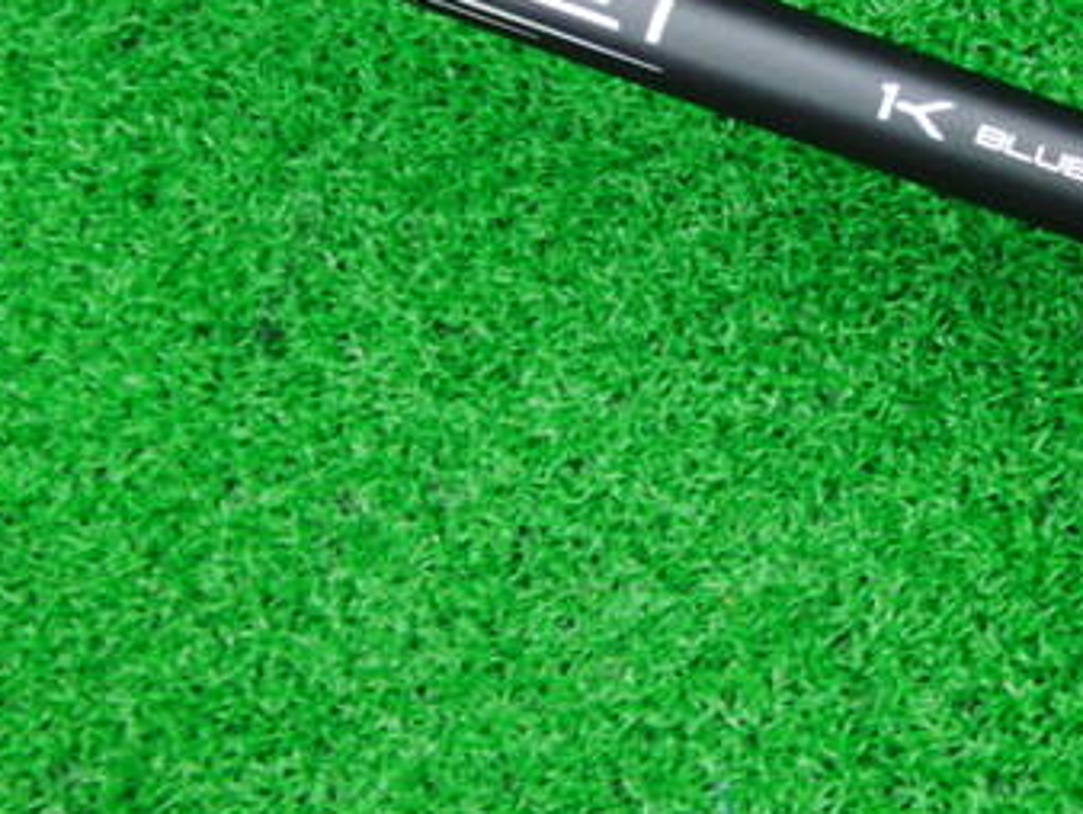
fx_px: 2192
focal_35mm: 70
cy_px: 90
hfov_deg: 27.4
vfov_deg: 20.6
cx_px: 798
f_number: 3.6
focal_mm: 6.42
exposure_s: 1/20
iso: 400
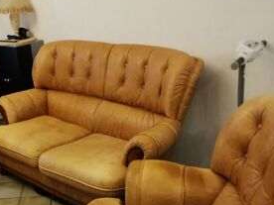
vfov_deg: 34.8
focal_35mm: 40
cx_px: 88
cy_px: 164
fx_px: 317
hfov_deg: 46.0
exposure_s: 1/20
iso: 500
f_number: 2.2
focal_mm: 2.26
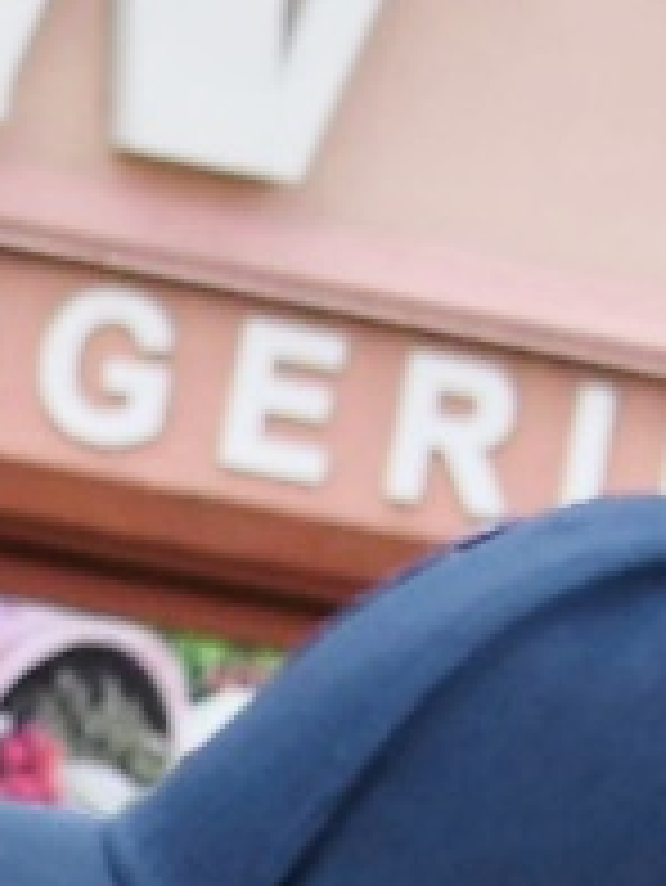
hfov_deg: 3.4
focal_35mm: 406
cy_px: 1788
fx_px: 10404
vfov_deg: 4.8
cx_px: -2790
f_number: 4.5
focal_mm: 35
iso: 160
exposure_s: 1/640
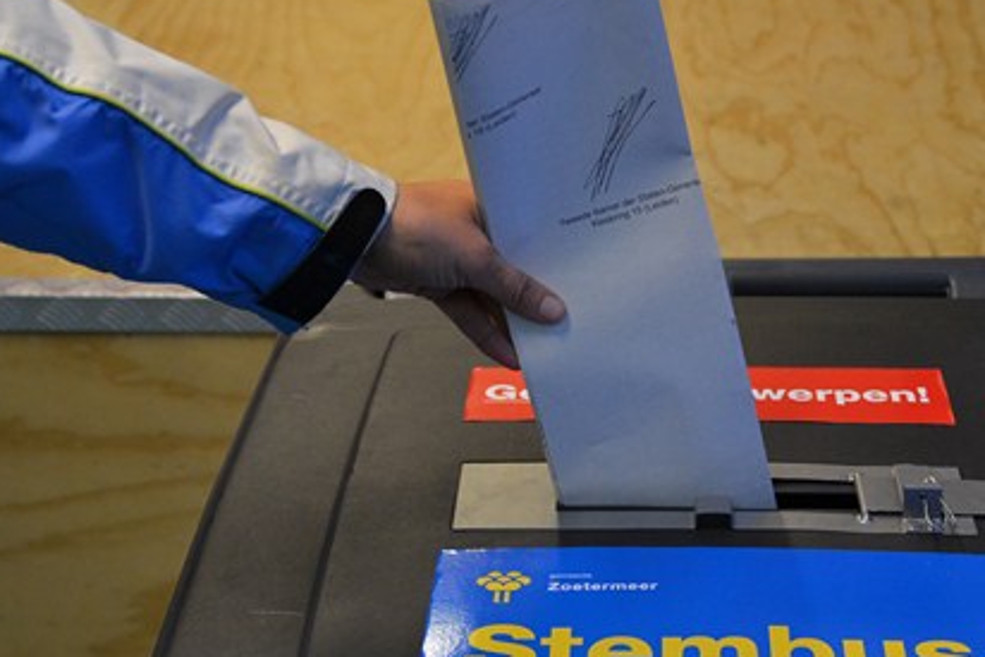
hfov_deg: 24.4
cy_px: 332
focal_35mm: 83
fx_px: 2272
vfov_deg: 16.5
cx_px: 593
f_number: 4.5
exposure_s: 1/60
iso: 1100
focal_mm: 38
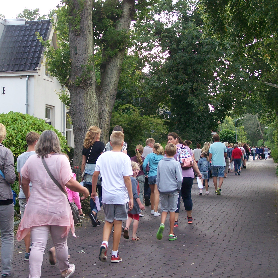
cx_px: 122
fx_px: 636
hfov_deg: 24.6
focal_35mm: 70
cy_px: 139
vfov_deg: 24.7
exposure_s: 1/80
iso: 80
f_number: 3.1
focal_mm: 9.8
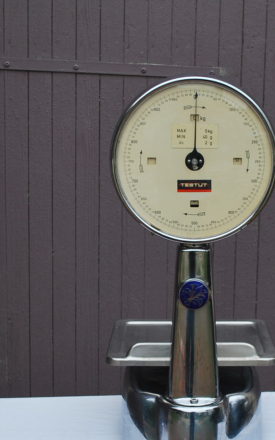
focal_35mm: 70
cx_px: 197
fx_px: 839
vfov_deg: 29.3
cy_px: 255
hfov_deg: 18.5
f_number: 5.6
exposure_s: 1/125
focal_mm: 32
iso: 200
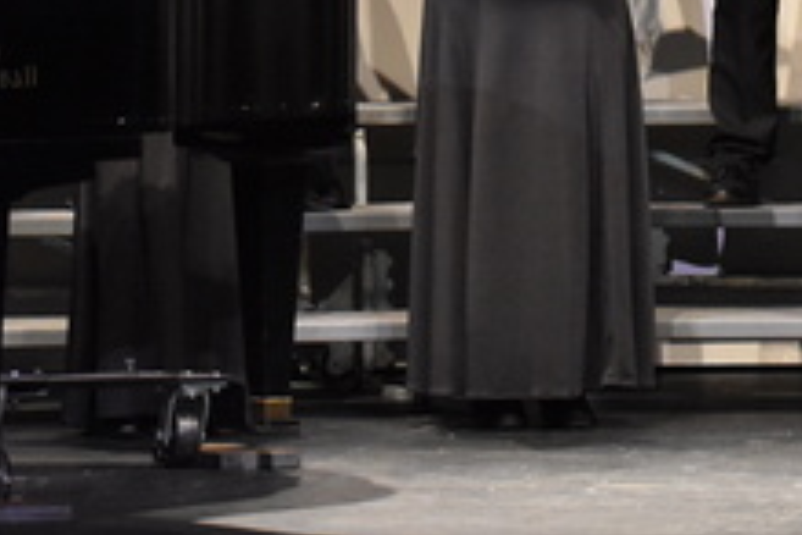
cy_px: -269
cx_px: 1018
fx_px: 8554
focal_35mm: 384
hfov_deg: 5.3
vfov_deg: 3.6
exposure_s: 1/400
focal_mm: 70
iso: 3200
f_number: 4.5
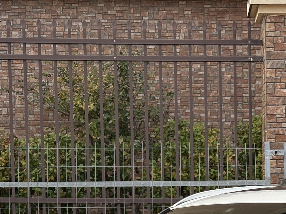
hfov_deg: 13.3
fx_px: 1222
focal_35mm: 148
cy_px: 294
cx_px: 238
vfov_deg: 9.8
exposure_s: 1/365
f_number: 1.6
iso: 40
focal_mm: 5.96
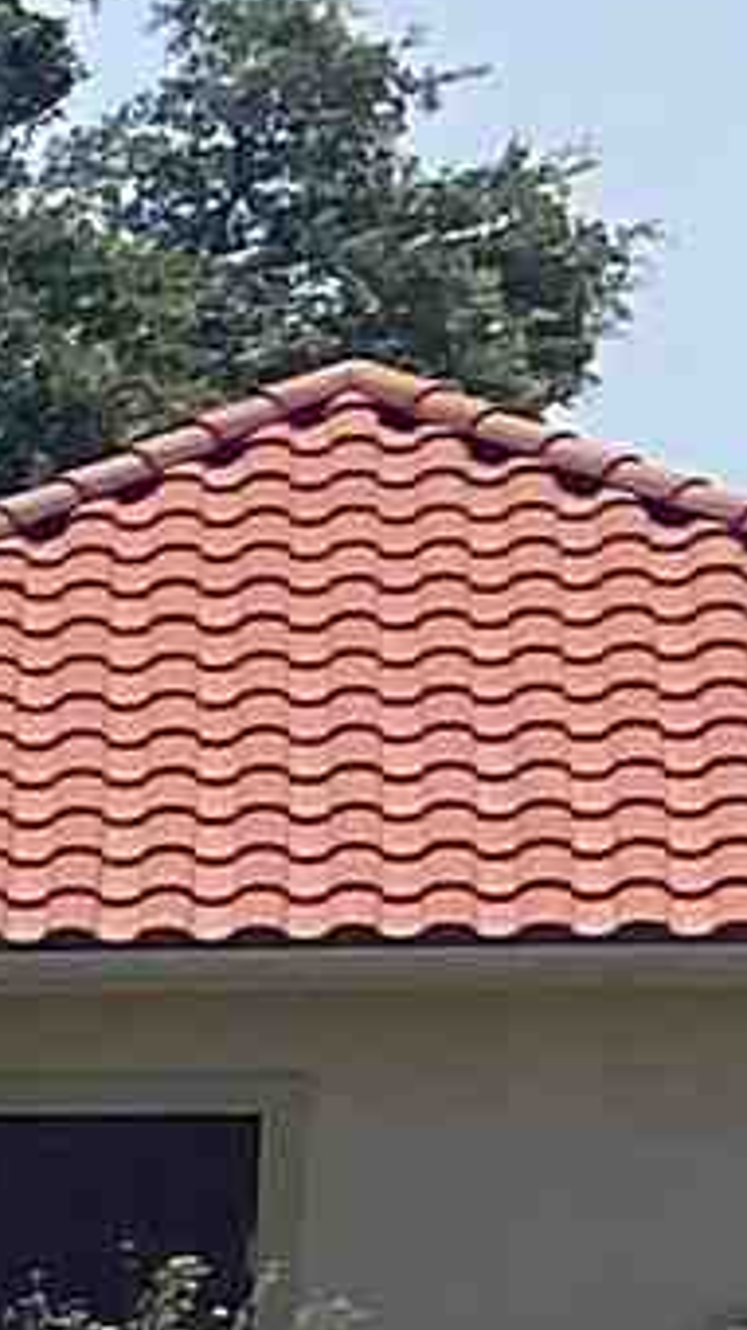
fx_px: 9024
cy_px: 2003
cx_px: -5217
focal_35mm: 256
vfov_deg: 8.2
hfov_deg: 3.4
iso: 32
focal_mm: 4.25
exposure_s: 1/3497
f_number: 1.8
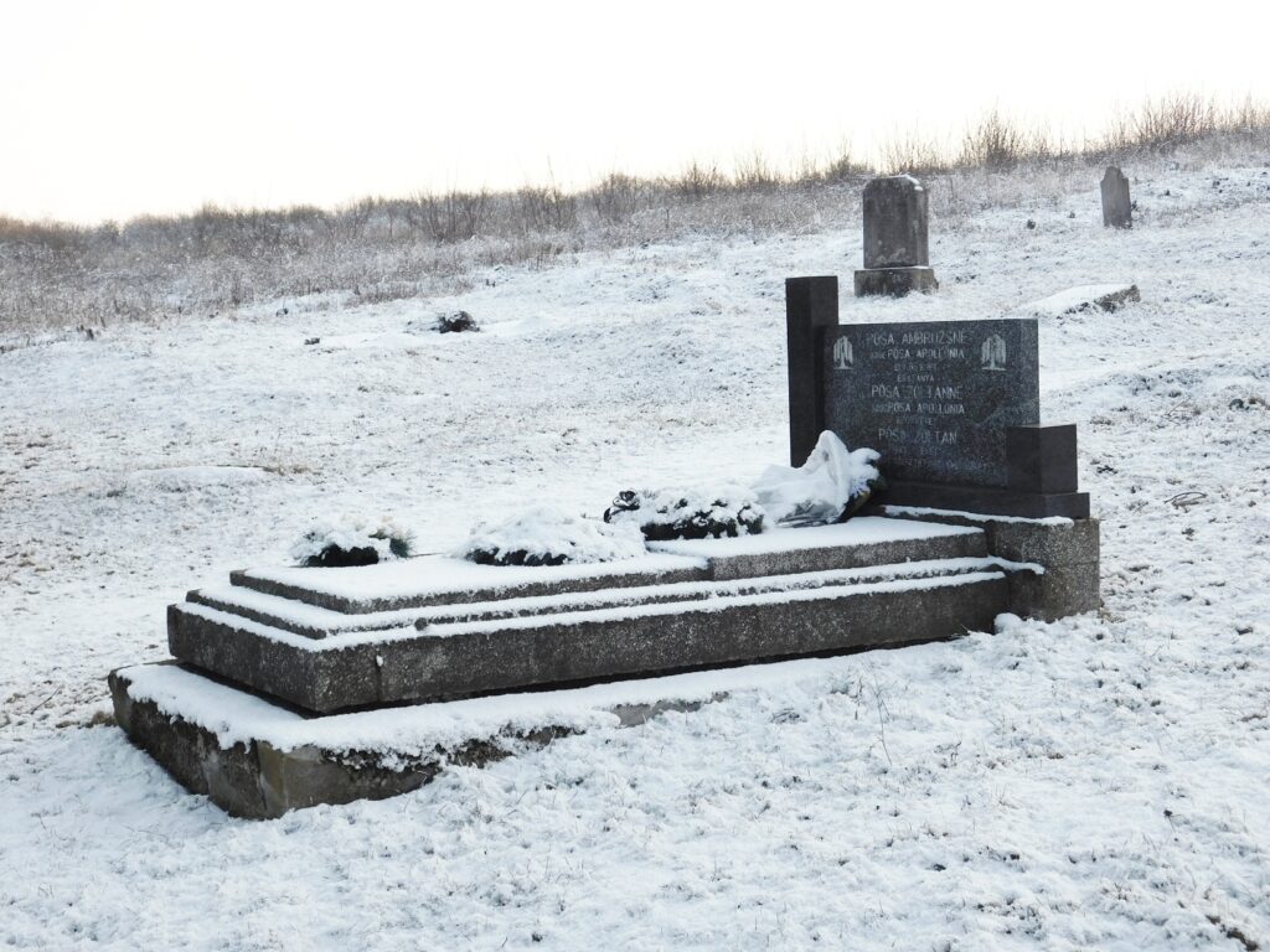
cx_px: 635
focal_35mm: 51
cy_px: 476
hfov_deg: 37.5
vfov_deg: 28.6
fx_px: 1871
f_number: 3.8
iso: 125
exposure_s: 1/250
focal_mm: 9
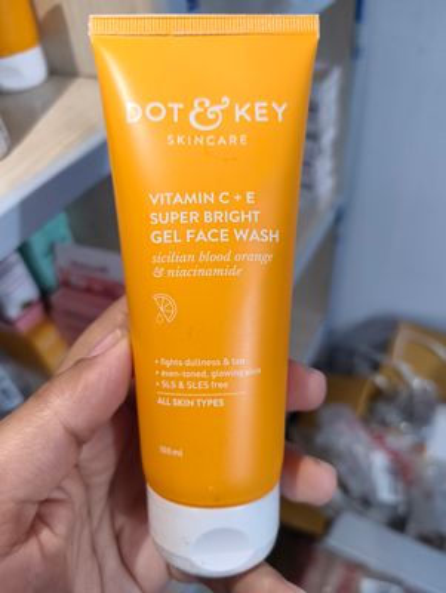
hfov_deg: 56.9
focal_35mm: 24
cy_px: 296
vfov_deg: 71.5
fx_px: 411
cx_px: 223
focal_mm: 5.56
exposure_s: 1/50
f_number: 1.87
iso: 981
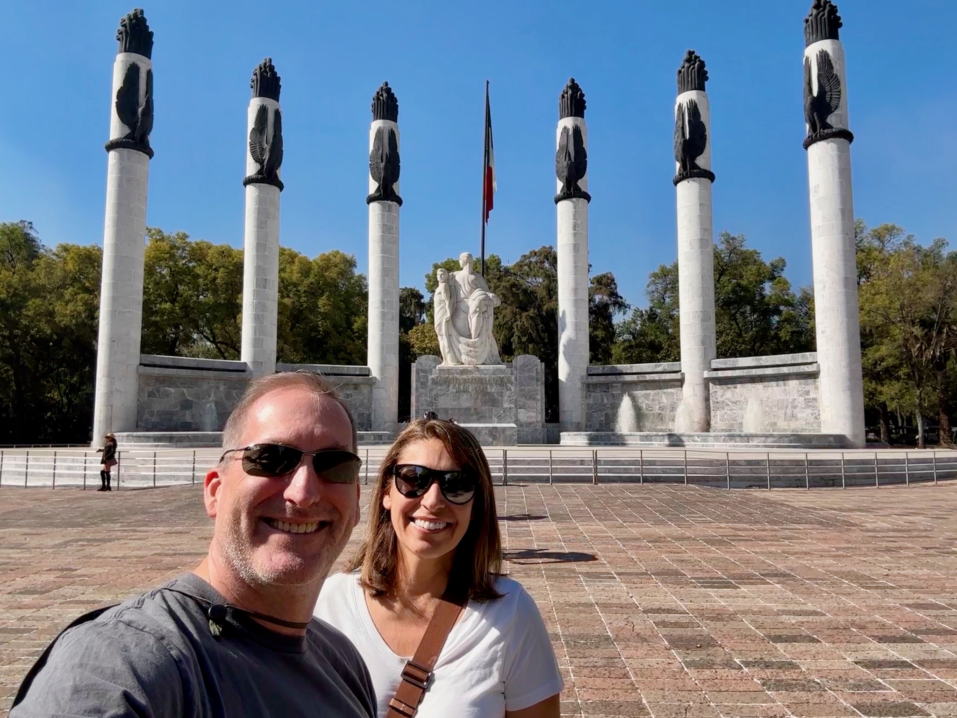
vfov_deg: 58.9
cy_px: 359
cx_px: 478
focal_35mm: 23
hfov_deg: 73.9
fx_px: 636
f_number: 1.9
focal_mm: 2.69
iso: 25
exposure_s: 1/1038
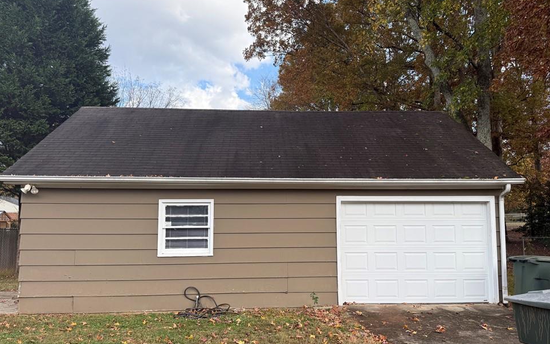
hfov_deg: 68.4
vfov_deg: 45.7
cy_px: 211
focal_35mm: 27
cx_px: 279
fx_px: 405
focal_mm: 6.76
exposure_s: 1/1156
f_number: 1.78
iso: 100
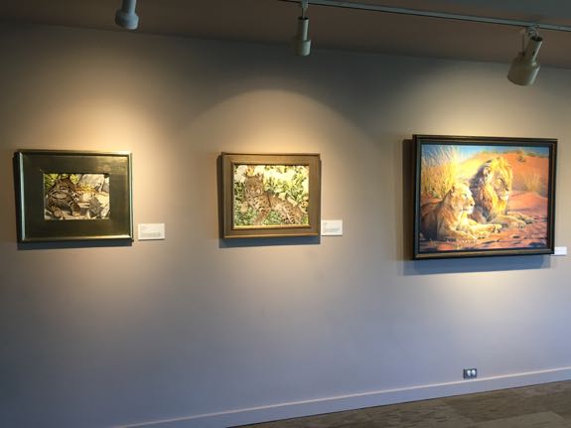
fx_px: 478
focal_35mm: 29
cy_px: 214
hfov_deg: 61.7
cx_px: 286
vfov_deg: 48.2
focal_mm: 4.15
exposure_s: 1/30
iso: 80
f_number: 2.2
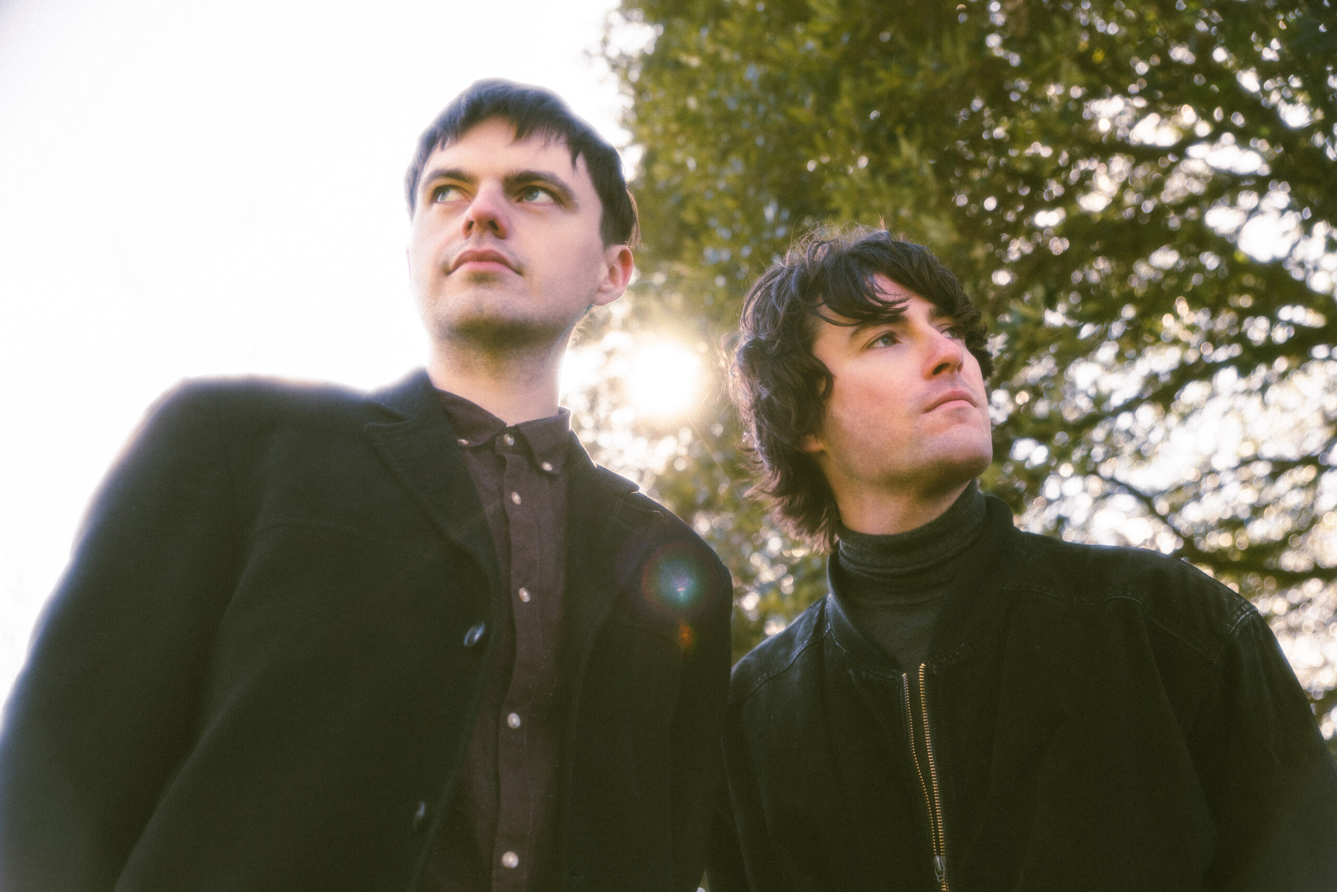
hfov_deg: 48.4
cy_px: 446
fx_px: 1486
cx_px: 668
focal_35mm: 40
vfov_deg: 33.4
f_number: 4
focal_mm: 40
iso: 160
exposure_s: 1/320
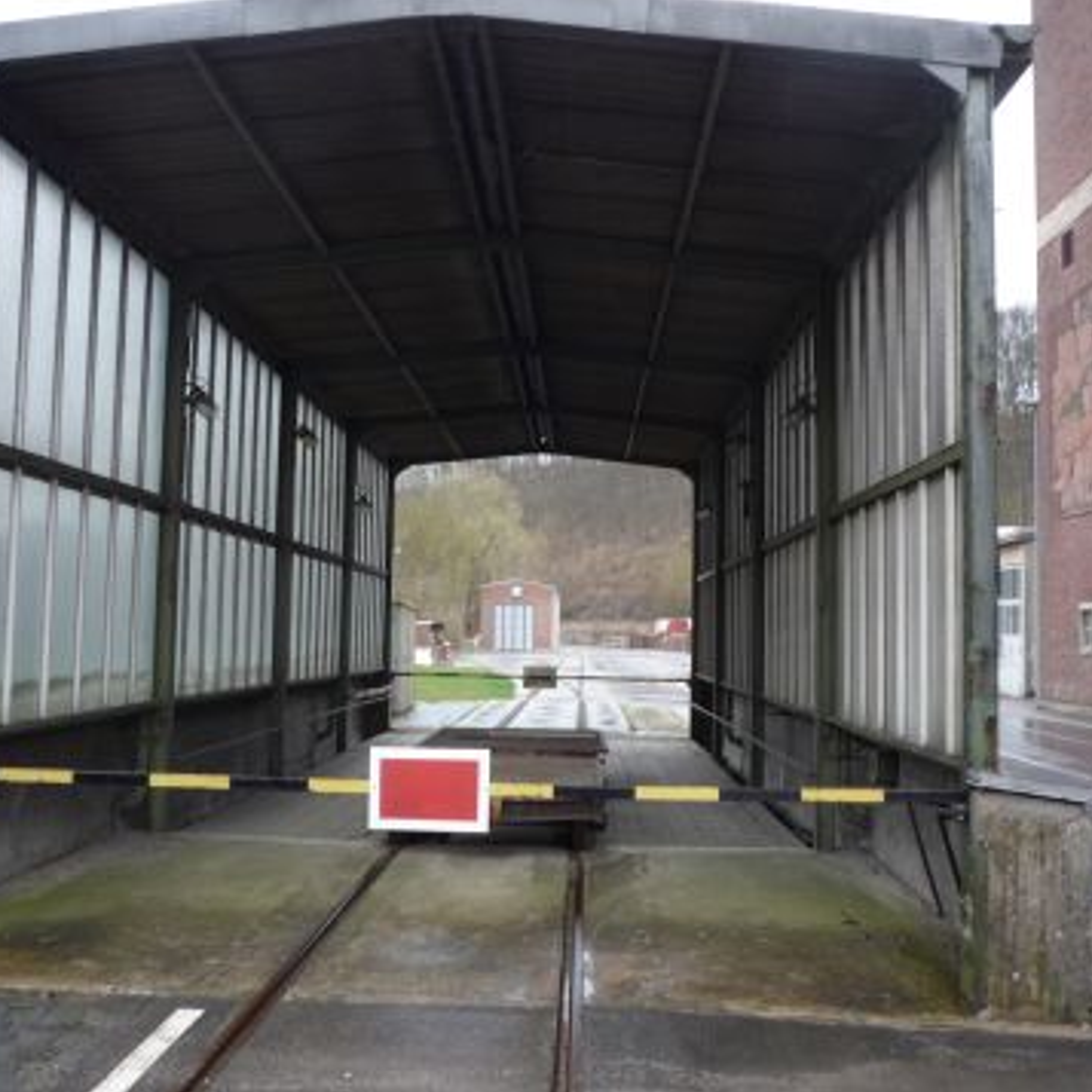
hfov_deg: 43.8
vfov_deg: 43.9
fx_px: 1356
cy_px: 544
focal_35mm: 38
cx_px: 523
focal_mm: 5.2
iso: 100
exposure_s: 1/60
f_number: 3.3
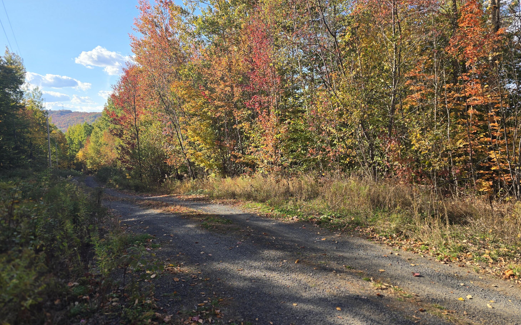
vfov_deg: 49.2
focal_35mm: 25
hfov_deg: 72.5
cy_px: 150
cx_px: 264
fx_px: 355
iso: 12
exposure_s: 1/467
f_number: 1.7
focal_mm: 6.3
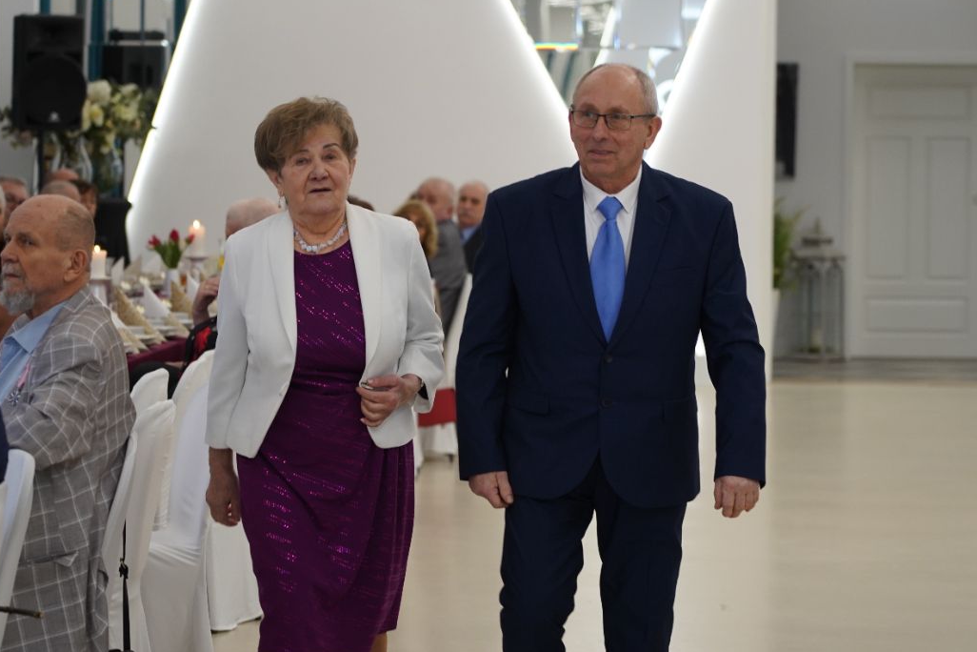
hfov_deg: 15.4
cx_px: 515
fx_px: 3609
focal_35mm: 133
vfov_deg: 10.3
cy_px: 343
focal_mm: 105
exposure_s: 1/125
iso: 1250
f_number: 4
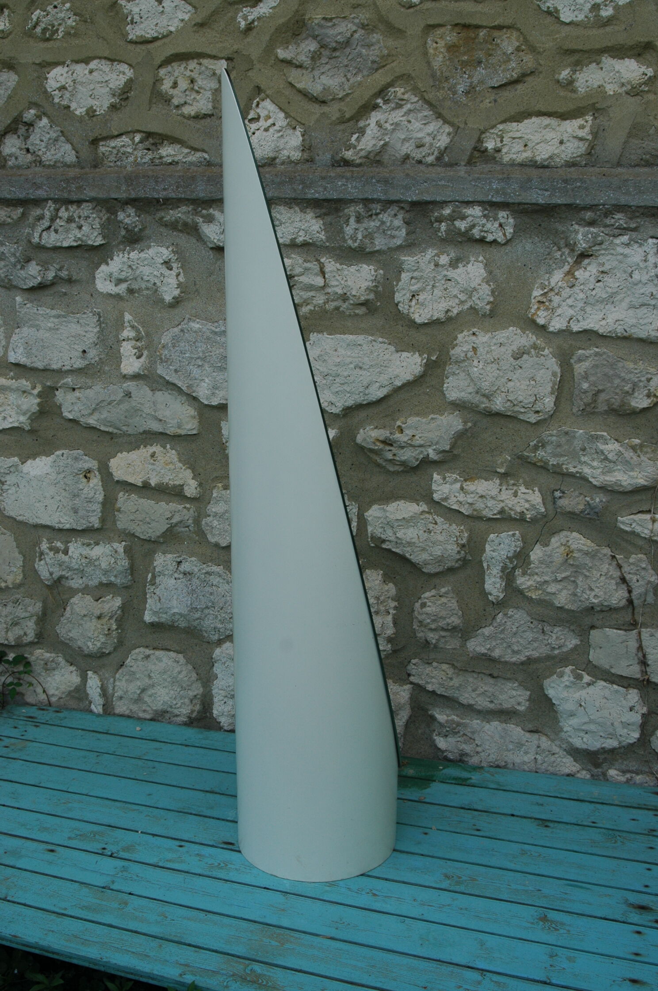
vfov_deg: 46.4
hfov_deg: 31.8
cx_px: 329
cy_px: 496
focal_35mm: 42
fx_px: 1154
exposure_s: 1/125
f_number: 6.3
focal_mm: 28
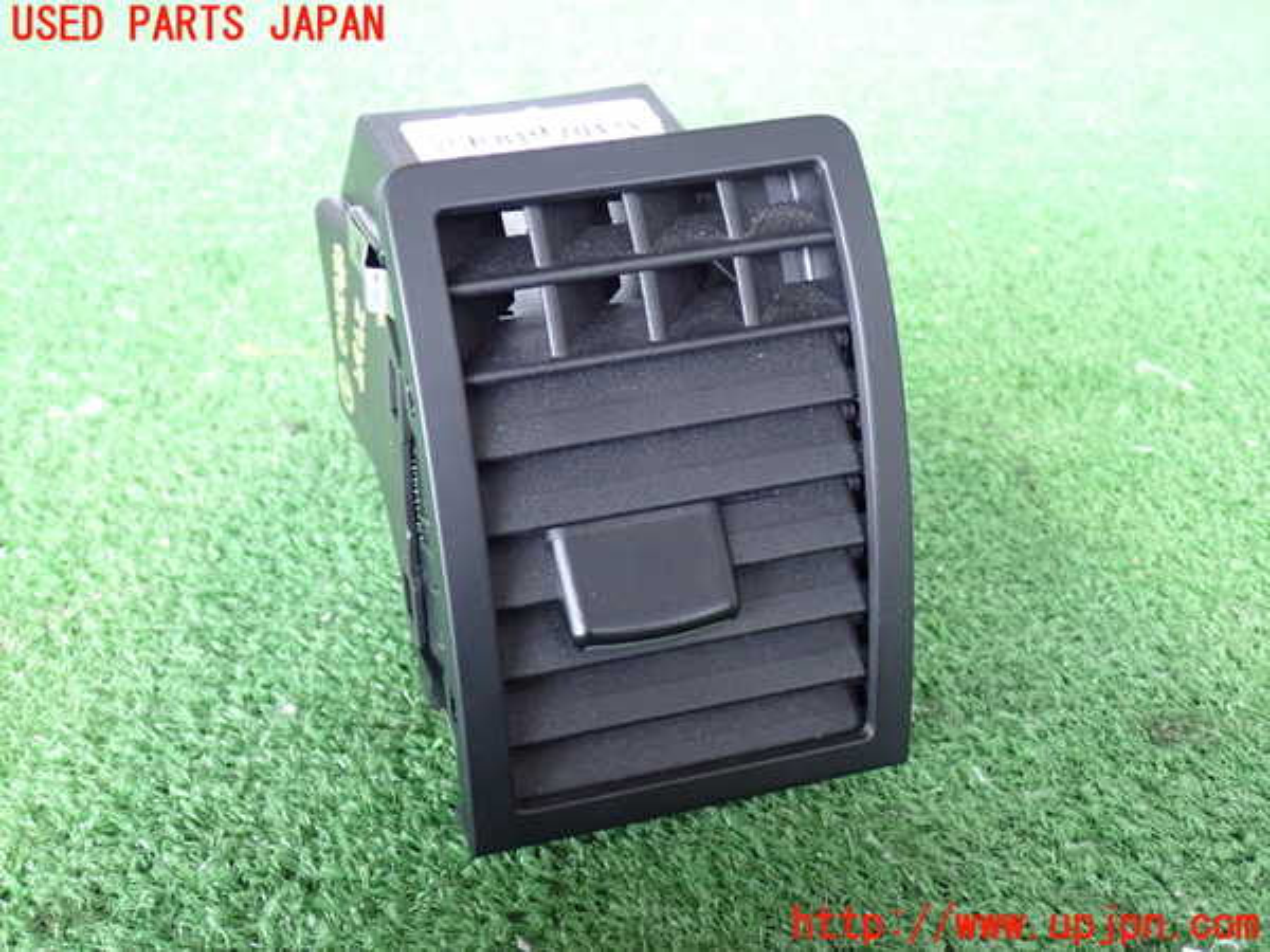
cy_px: 476
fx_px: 1394
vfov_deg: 37.7
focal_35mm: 38
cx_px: 635
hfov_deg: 49.0
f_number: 2.7
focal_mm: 6.83
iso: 800
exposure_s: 1/20
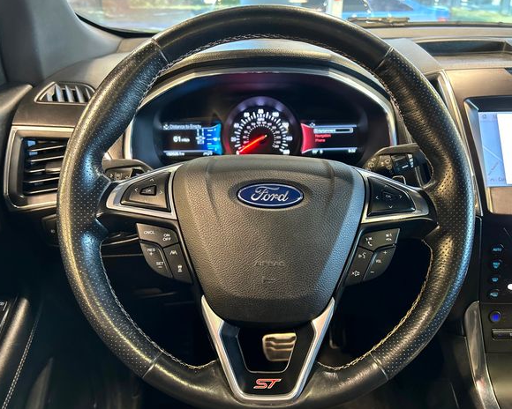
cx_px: 272
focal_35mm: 28
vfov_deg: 51.5
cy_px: 208
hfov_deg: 62.2
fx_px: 424
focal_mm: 5.7
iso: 400
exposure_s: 1/44
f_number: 1.5
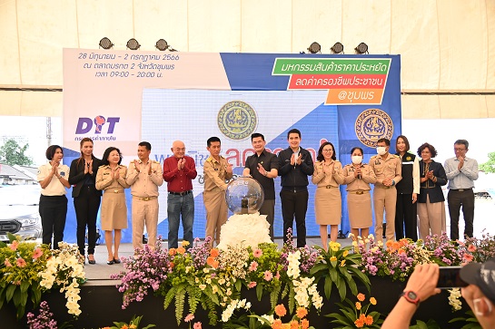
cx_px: 248
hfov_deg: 58.7
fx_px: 440
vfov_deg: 41.1
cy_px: 164
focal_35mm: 32
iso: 1250
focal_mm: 32
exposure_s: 1/1000
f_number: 4
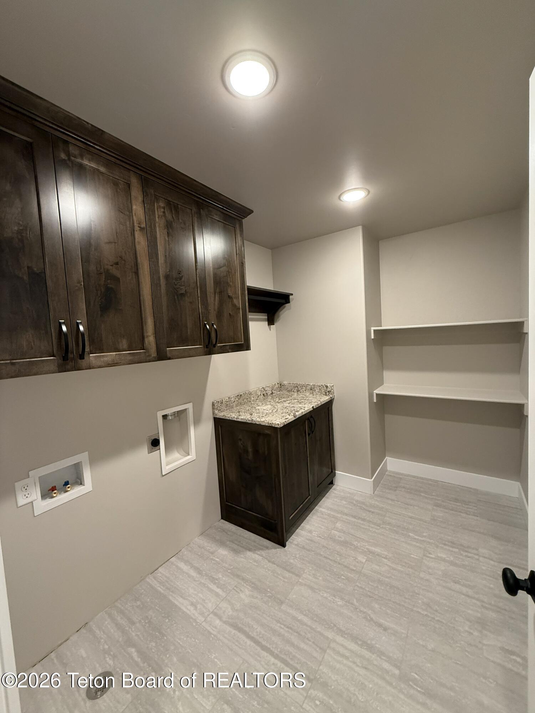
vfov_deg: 102.1
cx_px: 268
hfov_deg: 85.7
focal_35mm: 14
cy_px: 356
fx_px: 288
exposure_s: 1/60
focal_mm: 2.22
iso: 320
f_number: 2.2
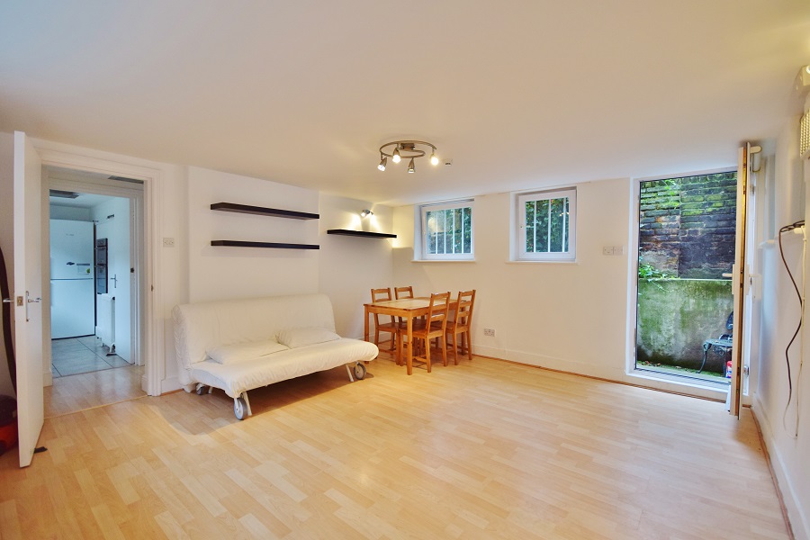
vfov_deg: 77.3
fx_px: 337
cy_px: 270
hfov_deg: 100.4
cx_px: 405
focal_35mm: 15
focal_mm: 10
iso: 400
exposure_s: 1/60
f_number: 4
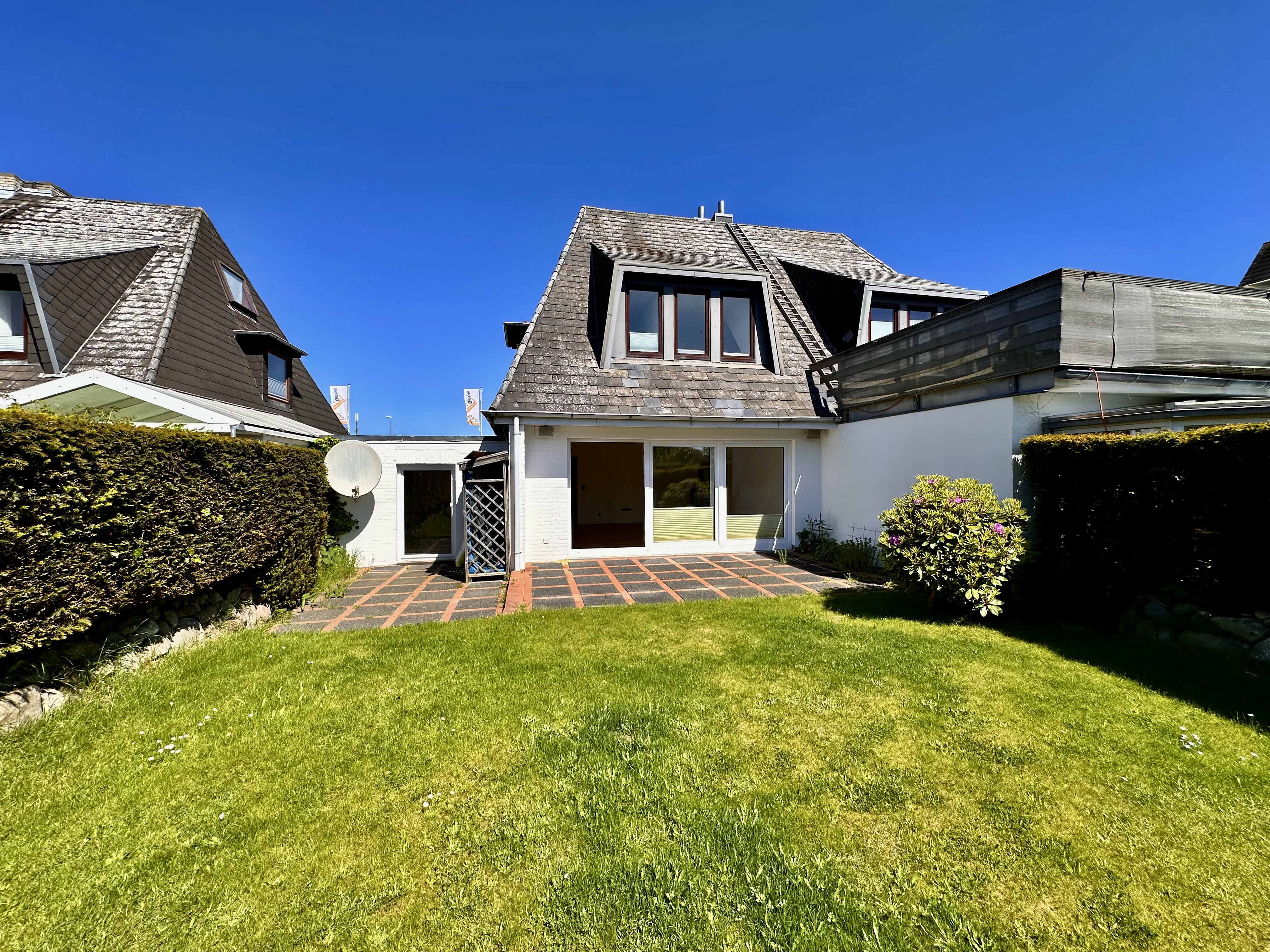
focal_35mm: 14
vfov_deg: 85.7
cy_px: 476
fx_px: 514
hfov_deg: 102.1
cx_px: 635
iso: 50
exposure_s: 1/2053
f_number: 2.2
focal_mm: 2.22
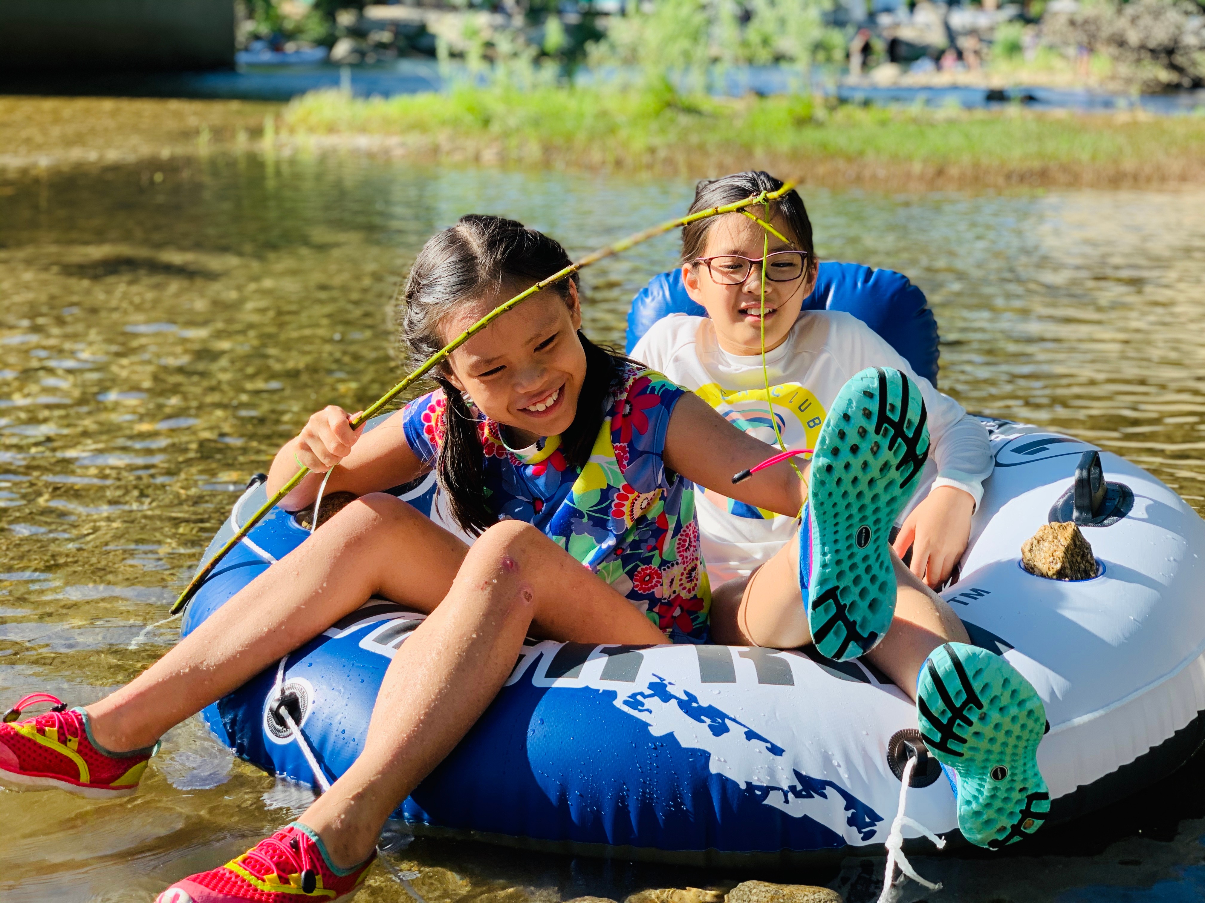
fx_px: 1810
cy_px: 452
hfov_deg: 36.8
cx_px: 602
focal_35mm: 52
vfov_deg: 28.0
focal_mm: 6
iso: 16
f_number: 2.4
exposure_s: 1/324
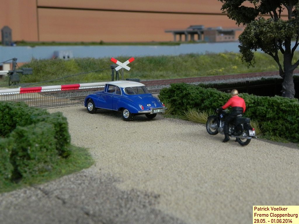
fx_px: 492
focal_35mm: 57
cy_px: 112
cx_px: 150
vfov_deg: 25.7
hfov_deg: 33.8
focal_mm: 10.3
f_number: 8
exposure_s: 1/27.5
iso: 200
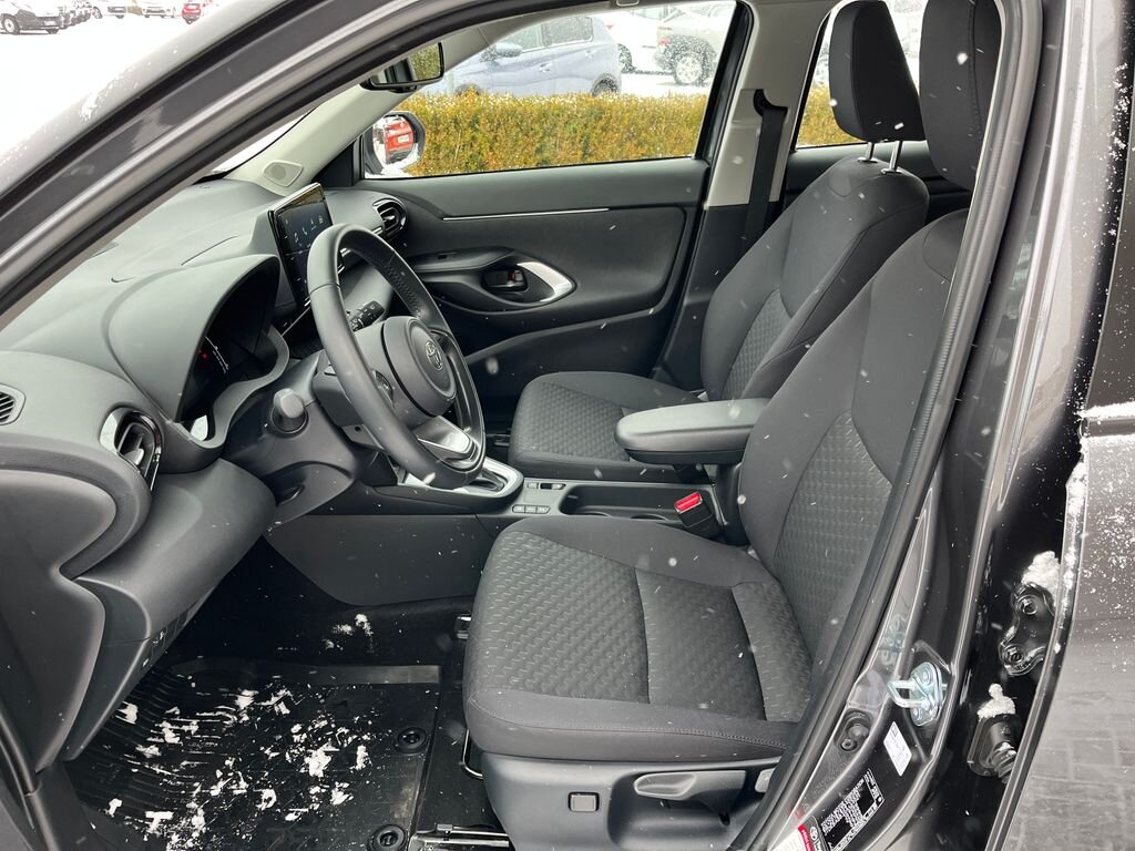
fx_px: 852
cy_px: 426
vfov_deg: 53.1
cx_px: 568
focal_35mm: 26
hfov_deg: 67.3
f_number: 1.6
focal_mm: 5.1
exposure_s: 1/121
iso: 100
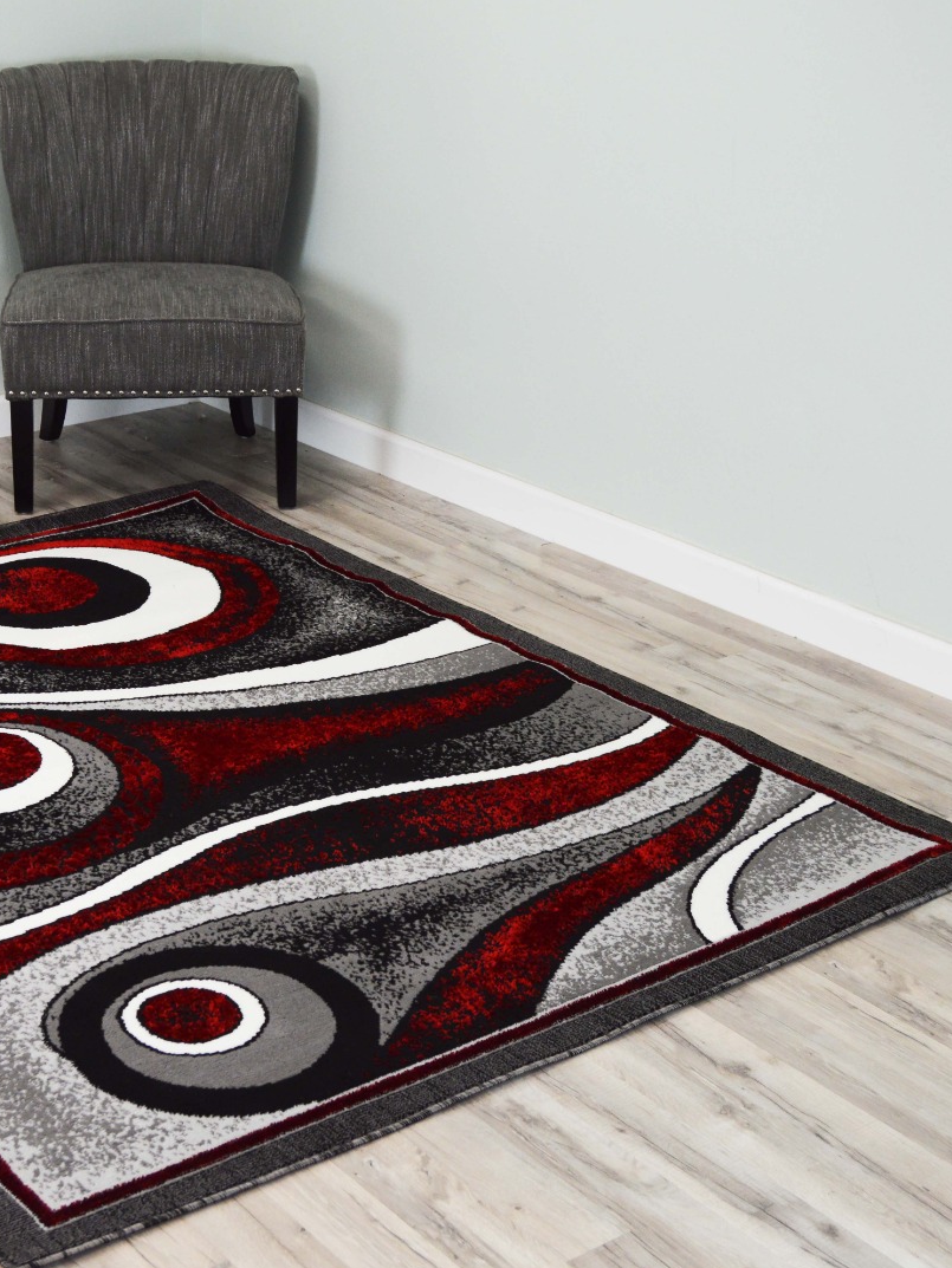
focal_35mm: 48
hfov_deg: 30.0
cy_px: 637
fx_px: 1760
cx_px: 290
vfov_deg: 39.7
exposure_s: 1/160
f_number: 6.3
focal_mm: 22
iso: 6400
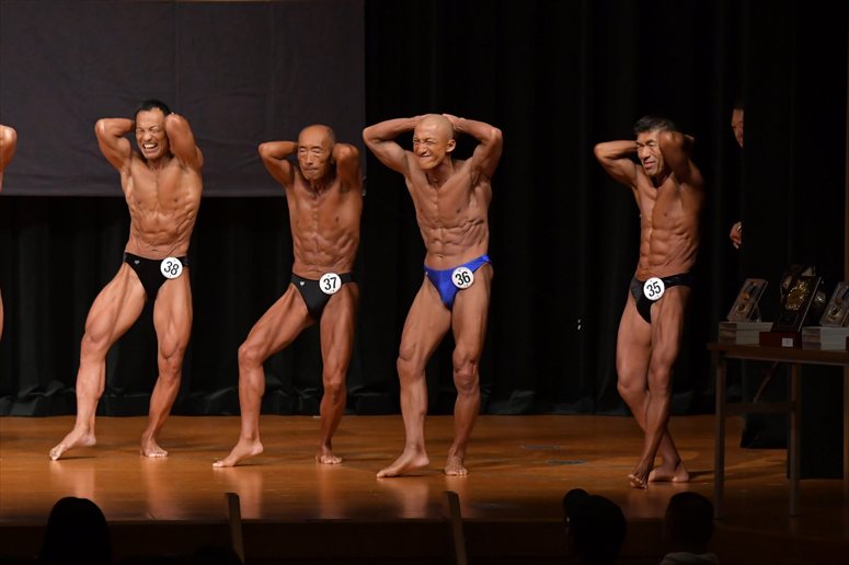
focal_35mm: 217
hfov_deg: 9.5
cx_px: 424
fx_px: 5115
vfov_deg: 6.3
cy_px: 282
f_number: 5.6
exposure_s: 1/400
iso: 5000
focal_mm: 145
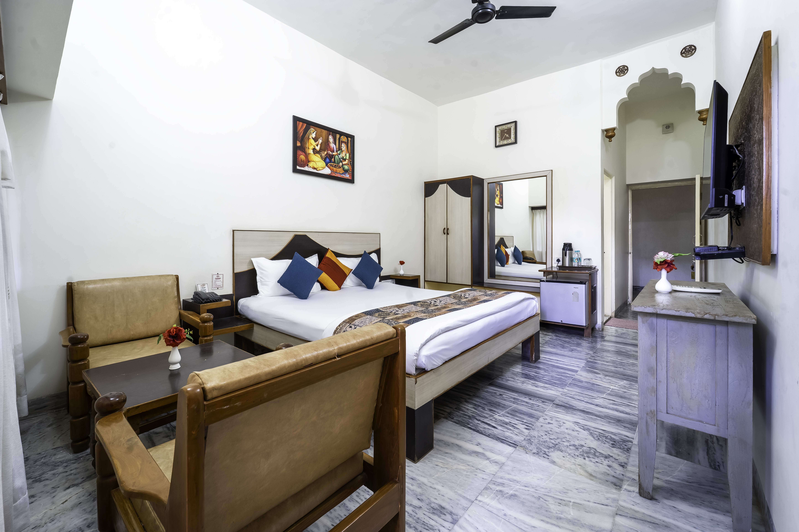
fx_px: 311
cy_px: 266
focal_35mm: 14
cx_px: 400
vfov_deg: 81.2
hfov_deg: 104.3
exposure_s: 1/4
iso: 100
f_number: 10
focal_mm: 14
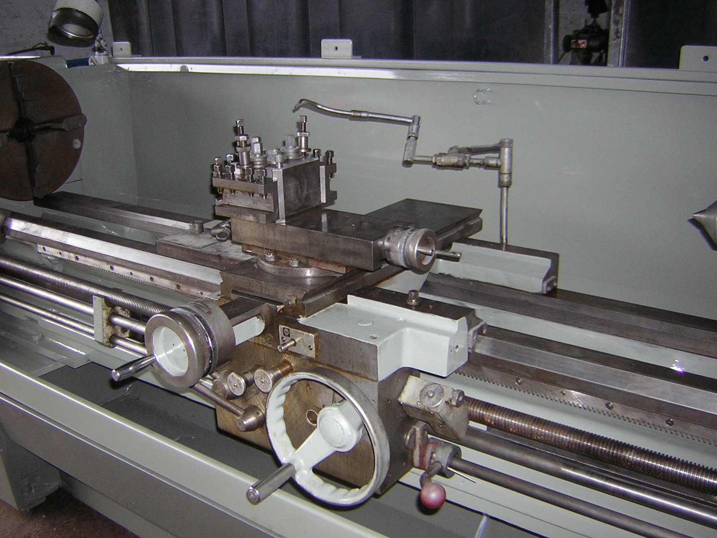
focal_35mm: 36
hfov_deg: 51.4
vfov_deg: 39.7
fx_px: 746
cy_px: 269
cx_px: 358
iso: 76
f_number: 2.6
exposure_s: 1/60.1
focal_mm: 4.7
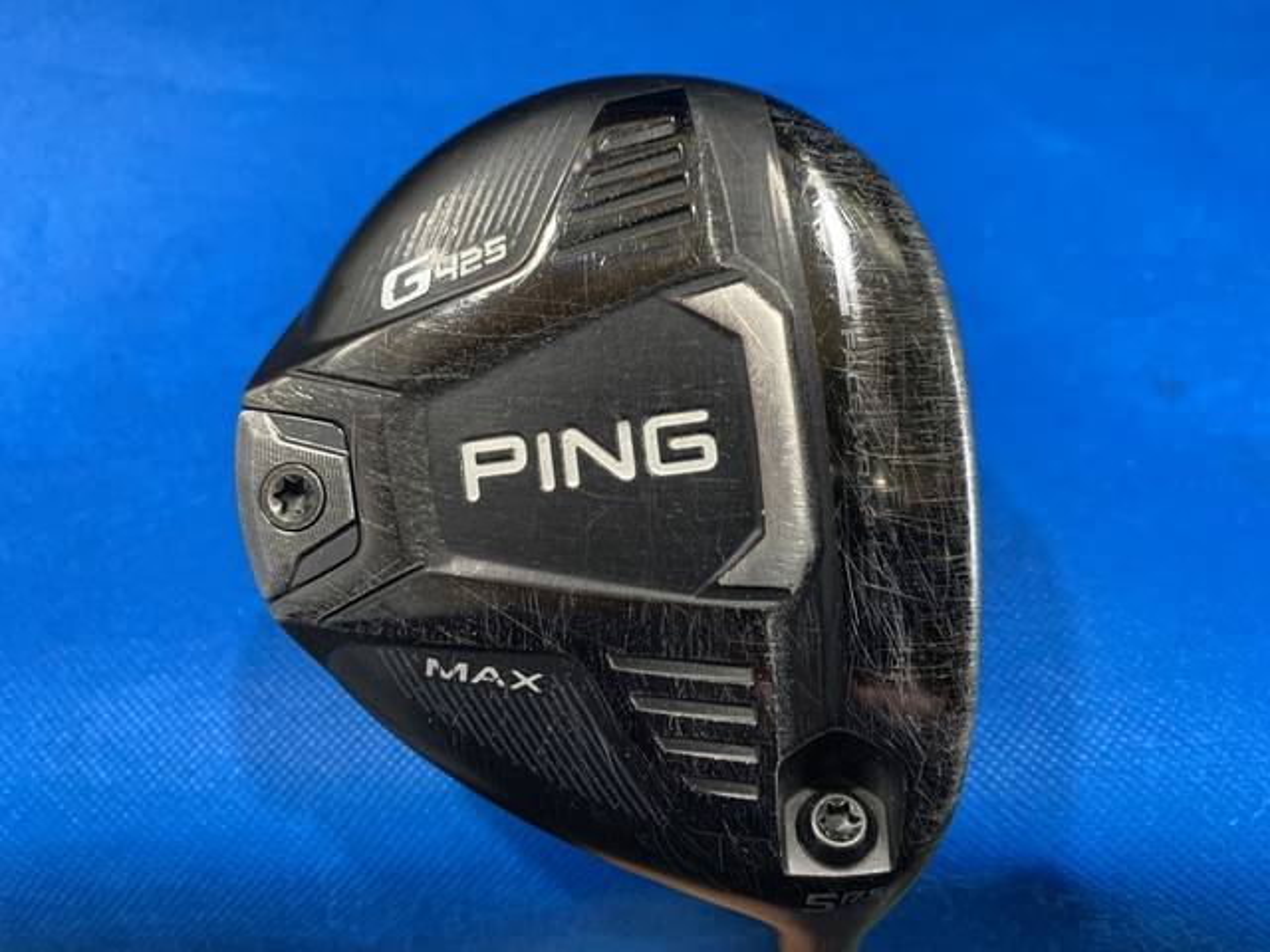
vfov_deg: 53.1
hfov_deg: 67.3
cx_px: 635
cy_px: 476
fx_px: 954
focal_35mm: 26
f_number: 1.8
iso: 250
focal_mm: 4.25
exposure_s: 1/60
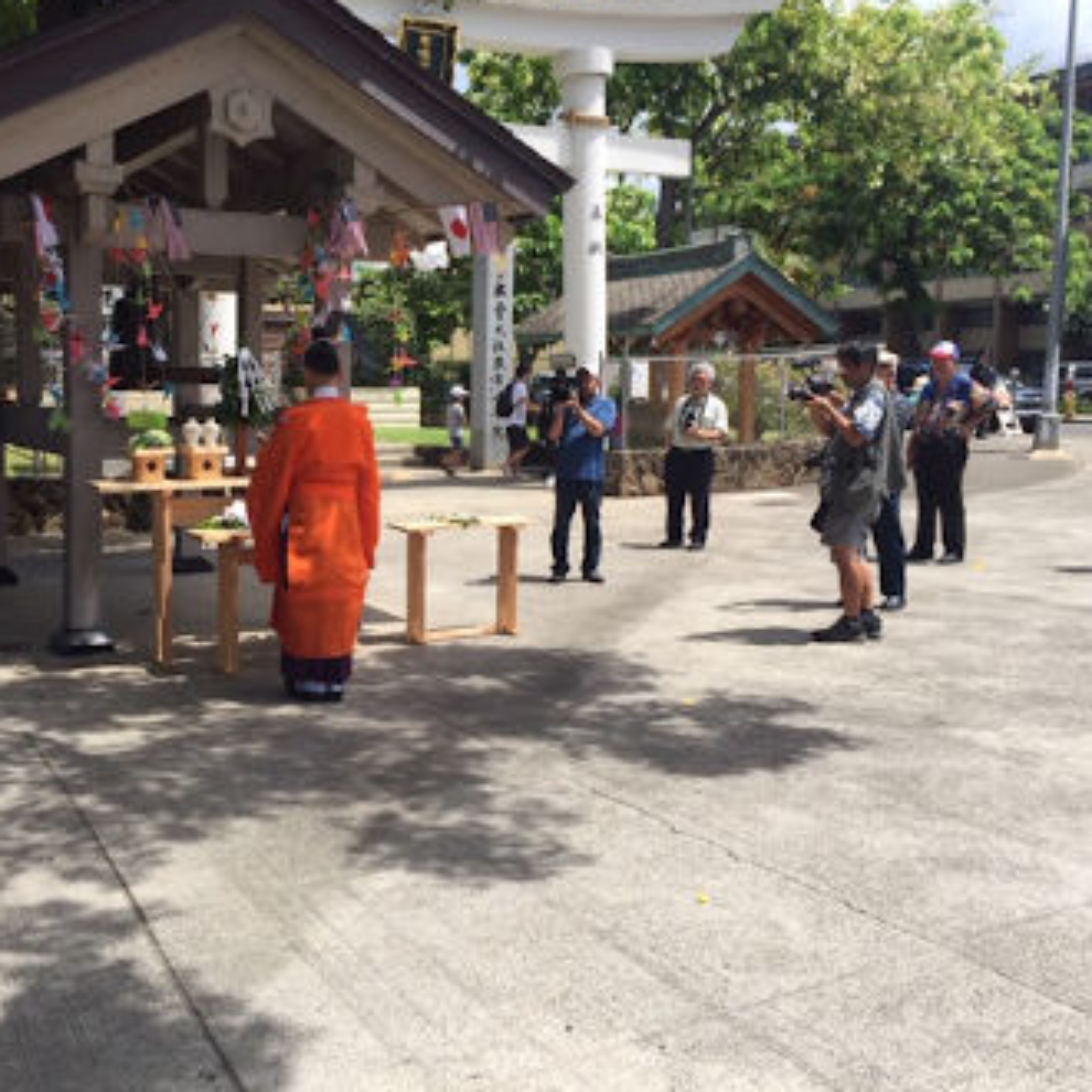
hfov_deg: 46.7
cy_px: 543
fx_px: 1249
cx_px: 387
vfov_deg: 47.2
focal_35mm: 35
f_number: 2.2
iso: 32
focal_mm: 4.15
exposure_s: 1/1522
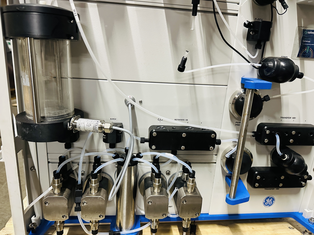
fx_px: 218
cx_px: 157
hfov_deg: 71.6
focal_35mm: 24
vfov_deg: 56.8
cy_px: 118
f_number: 1.78
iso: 1000
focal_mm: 6.86
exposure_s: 1/60
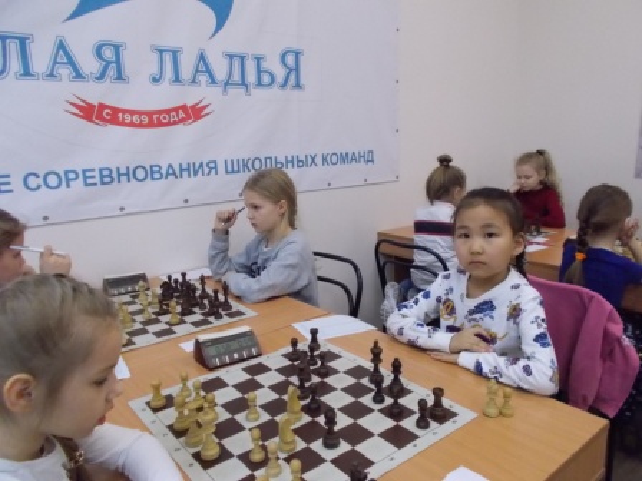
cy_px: 240
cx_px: 321
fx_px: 482
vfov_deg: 53.1
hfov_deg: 67.3
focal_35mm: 26
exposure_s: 1/125
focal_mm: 4.6
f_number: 3.2
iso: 800
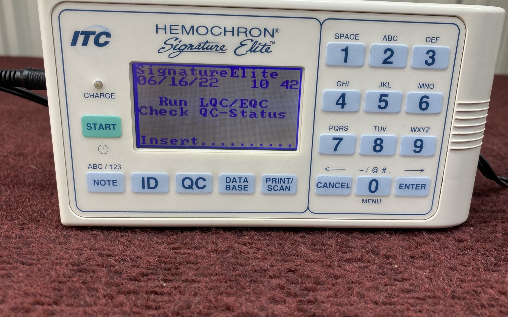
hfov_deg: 66.5
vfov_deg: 44.5
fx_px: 388
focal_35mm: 28
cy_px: 157
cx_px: 254
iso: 80
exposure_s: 1/120
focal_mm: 4.25
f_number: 1.8
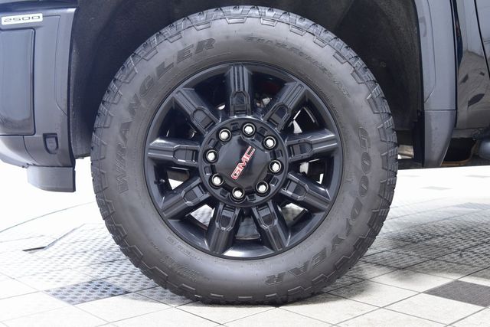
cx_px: 245
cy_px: 164
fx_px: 653
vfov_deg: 28.1
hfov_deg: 41.1
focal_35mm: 48
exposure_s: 1/15
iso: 1600
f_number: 4
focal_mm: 32
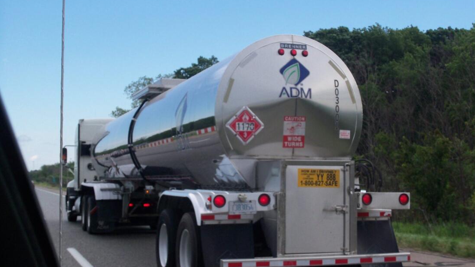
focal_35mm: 57
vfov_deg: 21.1
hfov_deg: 36.6
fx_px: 718
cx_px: 238
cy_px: 145
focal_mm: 9.3
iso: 160
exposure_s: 1/500
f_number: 3.3
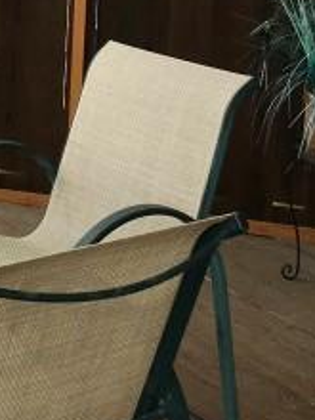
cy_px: -71
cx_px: -74
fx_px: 1153
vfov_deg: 19.6
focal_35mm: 95
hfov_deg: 15.0
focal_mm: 4.15
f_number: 2.2
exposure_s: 1/754
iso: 25
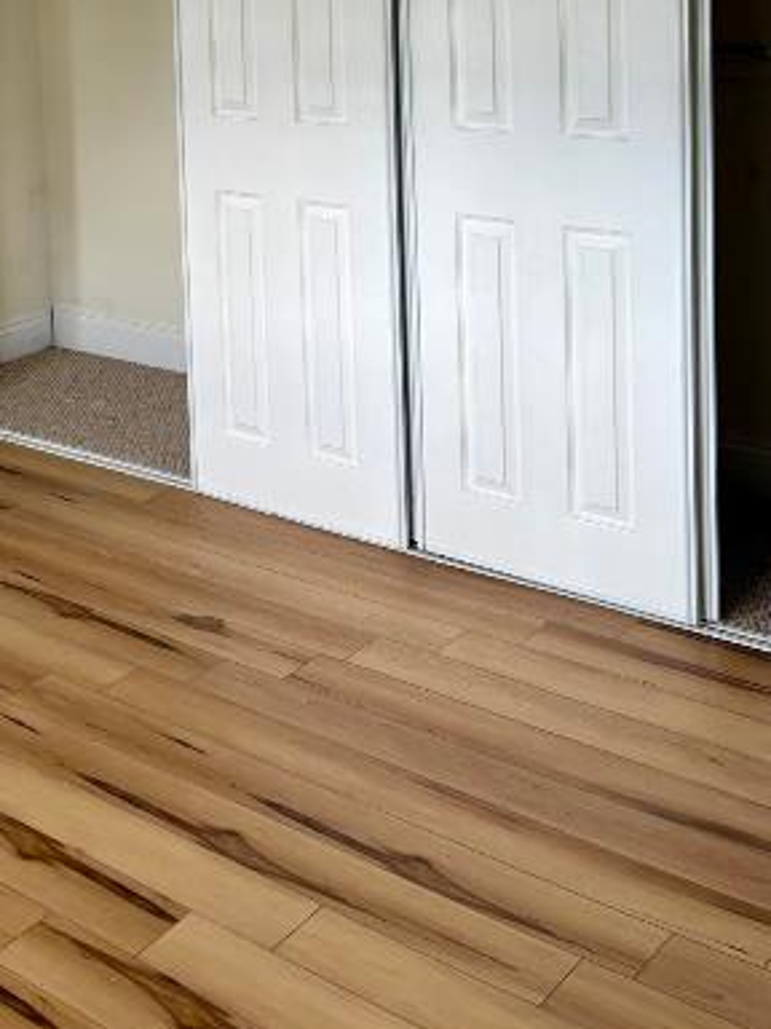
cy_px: 40
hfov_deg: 27.3
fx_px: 1544
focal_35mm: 52
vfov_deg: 34.1
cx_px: 128
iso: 64
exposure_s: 1/121
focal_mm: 5.96
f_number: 1.6
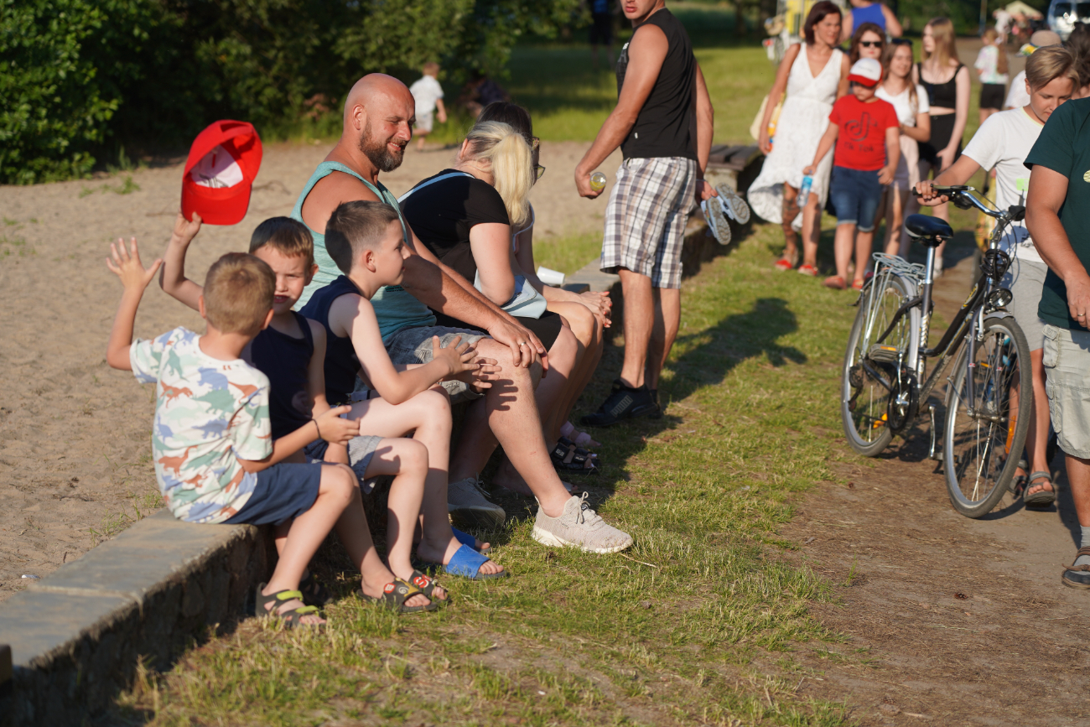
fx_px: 3179
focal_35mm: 105
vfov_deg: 13.0
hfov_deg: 19.5
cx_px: 545
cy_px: 364
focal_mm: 105
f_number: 4.5
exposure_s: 1/800
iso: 100
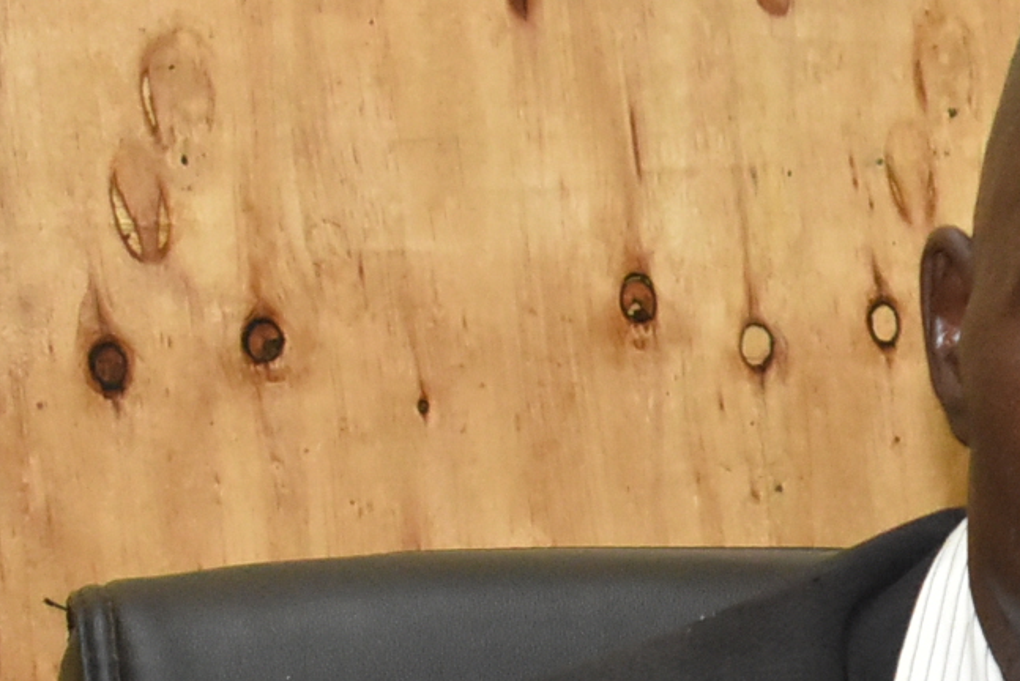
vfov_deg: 6.7
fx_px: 5706
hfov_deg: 9.9
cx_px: 1558
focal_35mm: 201
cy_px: 998
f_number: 5.6
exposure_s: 1/60
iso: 2000
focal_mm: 29
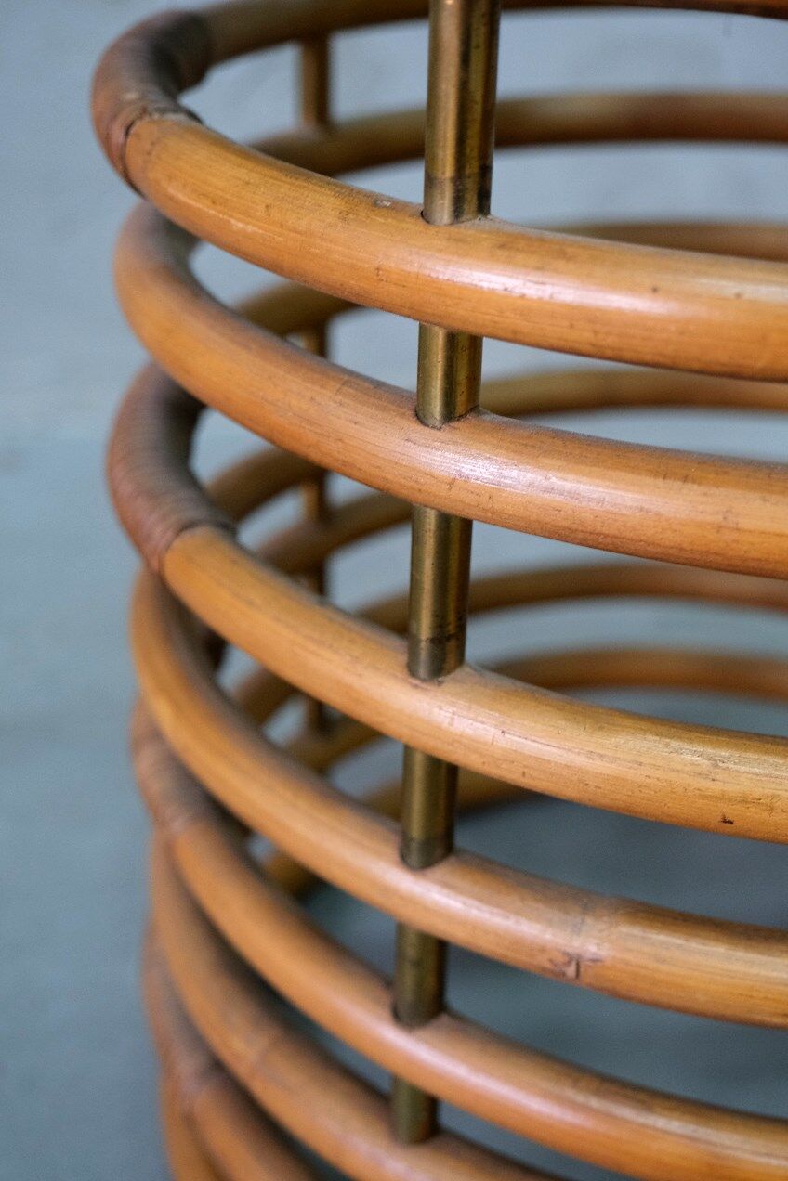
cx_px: 394
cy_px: 590
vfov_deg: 44.5
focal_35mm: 44
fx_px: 1445
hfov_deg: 30.5
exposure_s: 1/42
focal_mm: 29.2
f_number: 4
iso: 2500
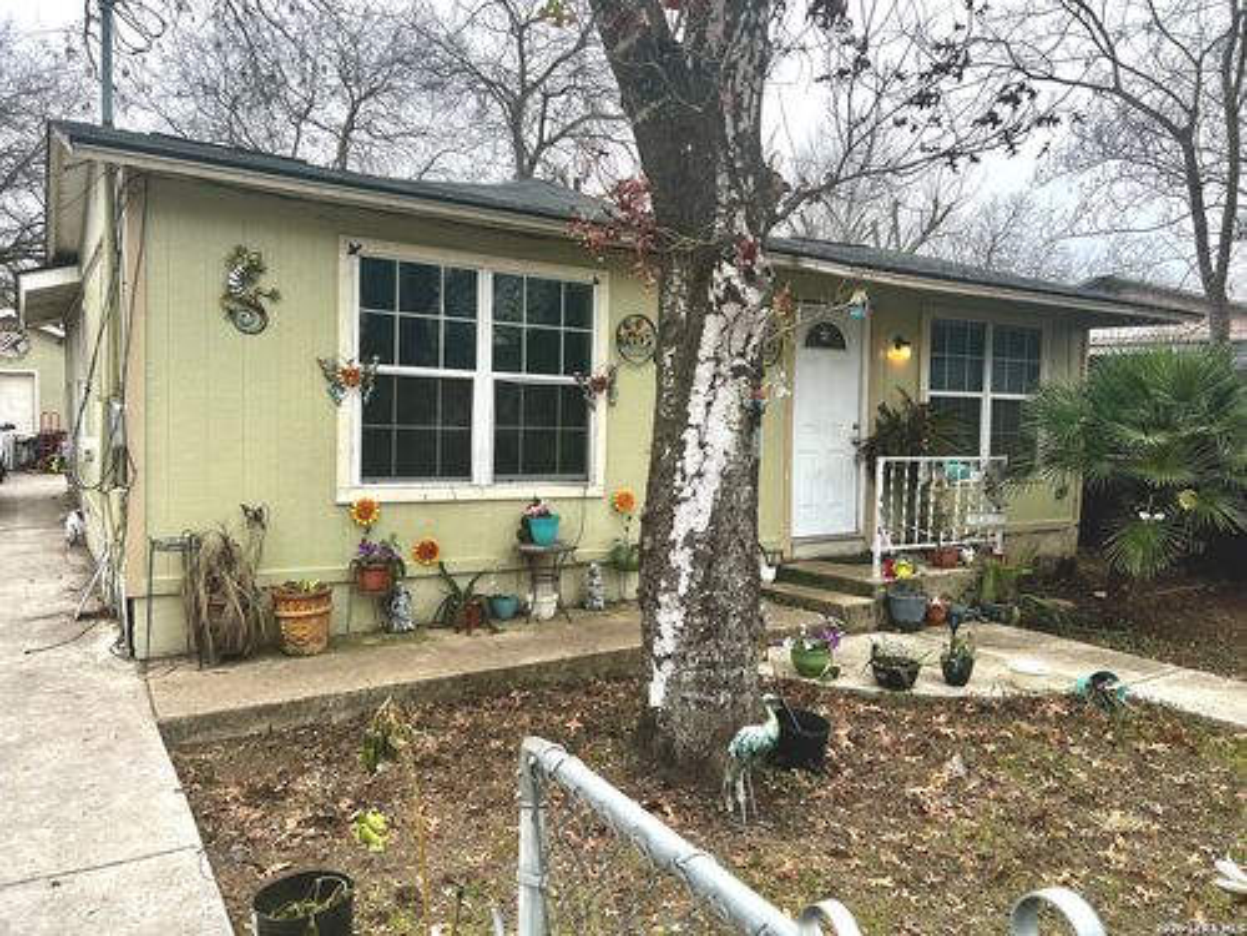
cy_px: 468
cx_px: 624
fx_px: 937
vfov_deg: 53.1
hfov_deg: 67.3
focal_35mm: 26
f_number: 1.5
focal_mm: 5.7
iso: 50
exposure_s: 1/909
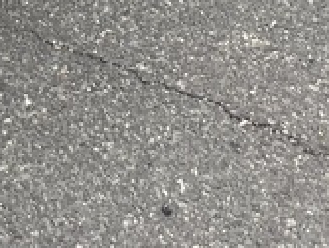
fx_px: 1514
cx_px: -311
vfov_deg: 8.1
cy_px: -488
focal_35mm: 159
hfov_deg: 11.3
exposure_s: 1/982
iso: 50
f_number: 1.5
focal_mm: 5.7
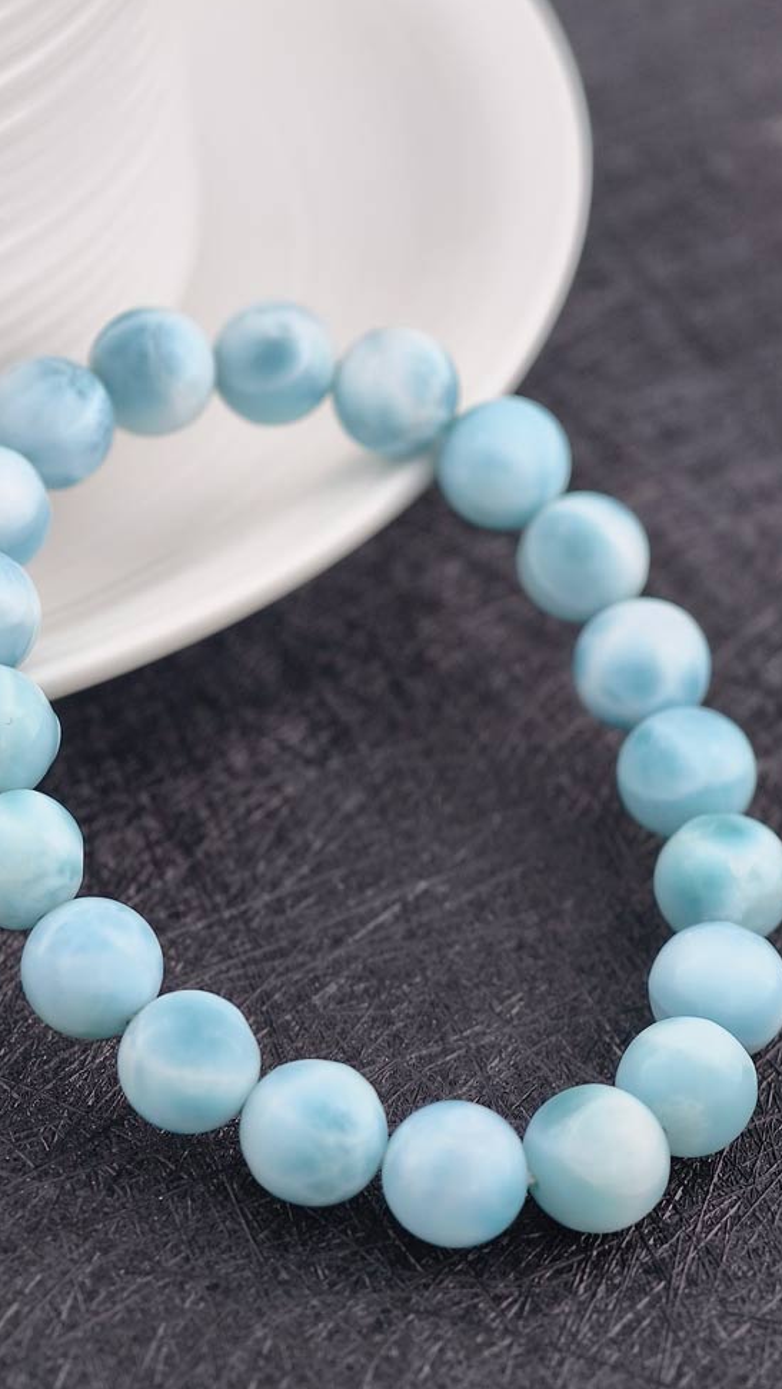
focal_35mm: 110
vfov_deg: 19.4
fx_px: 4054
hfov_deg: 11.0
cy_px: 787
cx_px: 276
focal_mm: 22.48
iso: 125
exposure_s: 1/160
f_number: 2.67
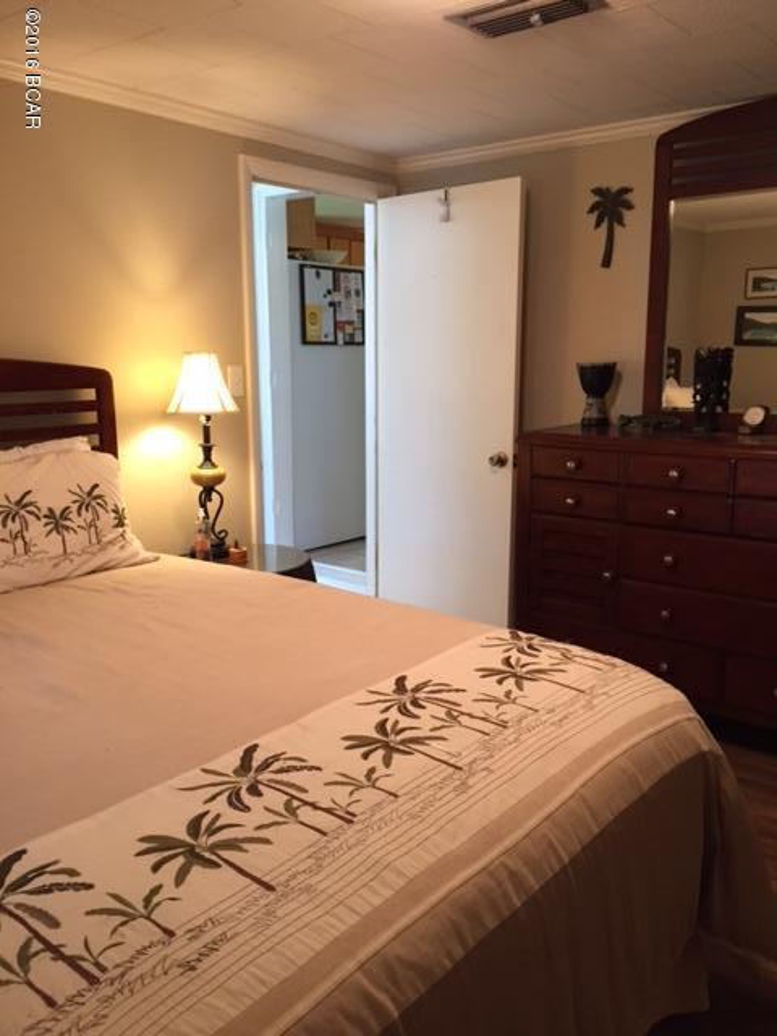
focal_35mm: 29
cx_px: 388
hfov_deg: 48.2
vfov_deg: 61.7
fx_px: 868
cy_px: 518
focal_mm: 4.15
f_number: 2.2
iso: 125
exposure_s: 1/30
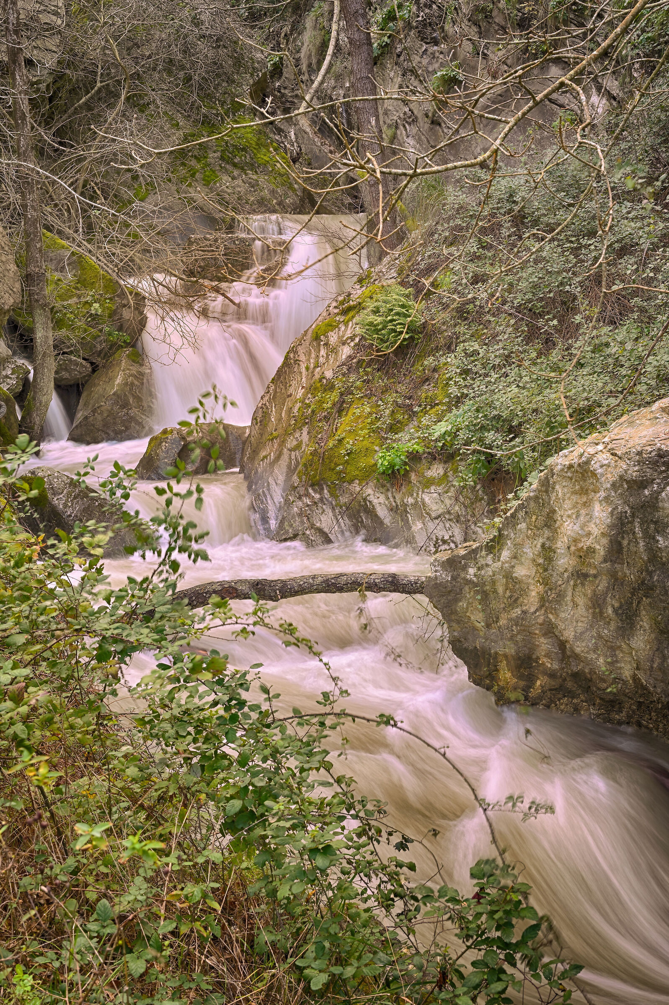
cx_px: 334
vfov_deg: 39.6
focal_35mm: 50
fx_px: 1395
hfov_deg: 27.0
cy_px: 502
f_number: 16
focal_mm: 50
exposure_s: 1/3
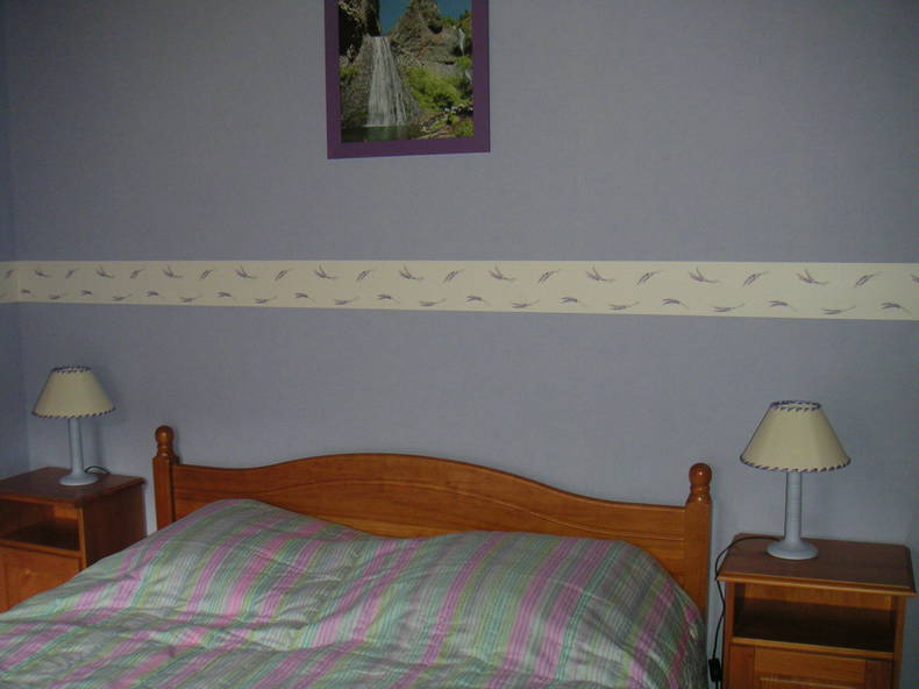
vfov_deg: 37.7
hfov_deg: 49.0
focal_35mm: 38
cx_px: 460
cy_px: 344
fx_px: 1009
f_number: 2.8
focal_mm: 6
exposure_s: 1/45
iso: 160
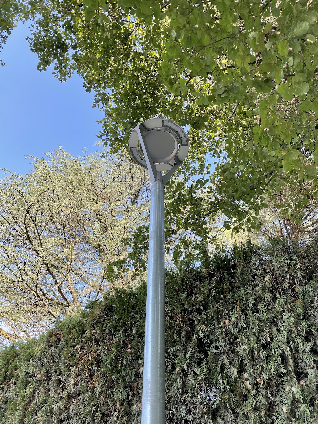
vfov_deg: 67.3
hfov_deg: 53.1
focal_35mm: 26
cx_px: 159
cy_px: 212
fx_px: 319
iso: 32
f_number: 1.6
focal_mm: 4.2
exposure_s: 1/553
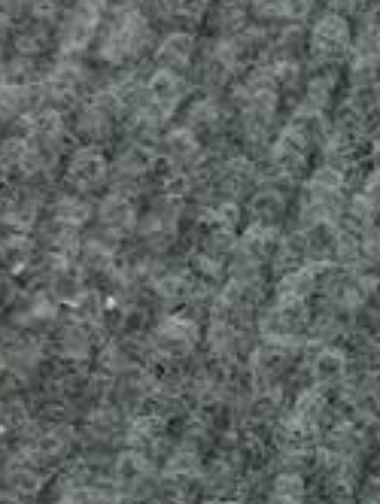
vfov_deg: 9.7
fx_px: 2715
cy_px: 1098
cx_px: 1183
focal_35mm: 186
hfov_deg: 7.1
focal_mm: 4.15
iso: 125
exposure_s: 1/10
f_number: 2.2
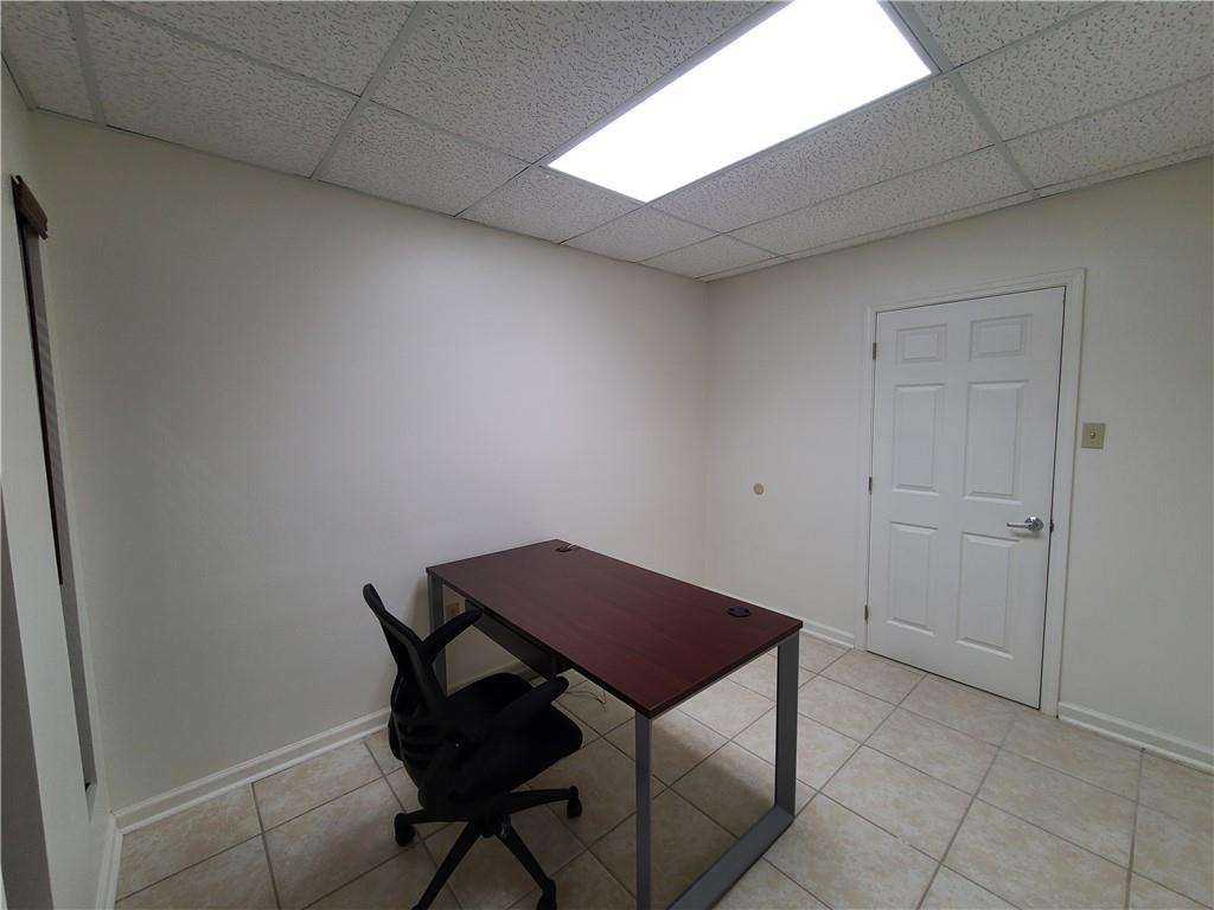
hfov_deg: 106.2
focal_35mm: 13
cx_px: 607
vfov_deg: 89.9
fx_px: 456
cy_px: 455
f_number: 2.2
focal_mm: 2.2
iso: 160
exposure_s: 1/60
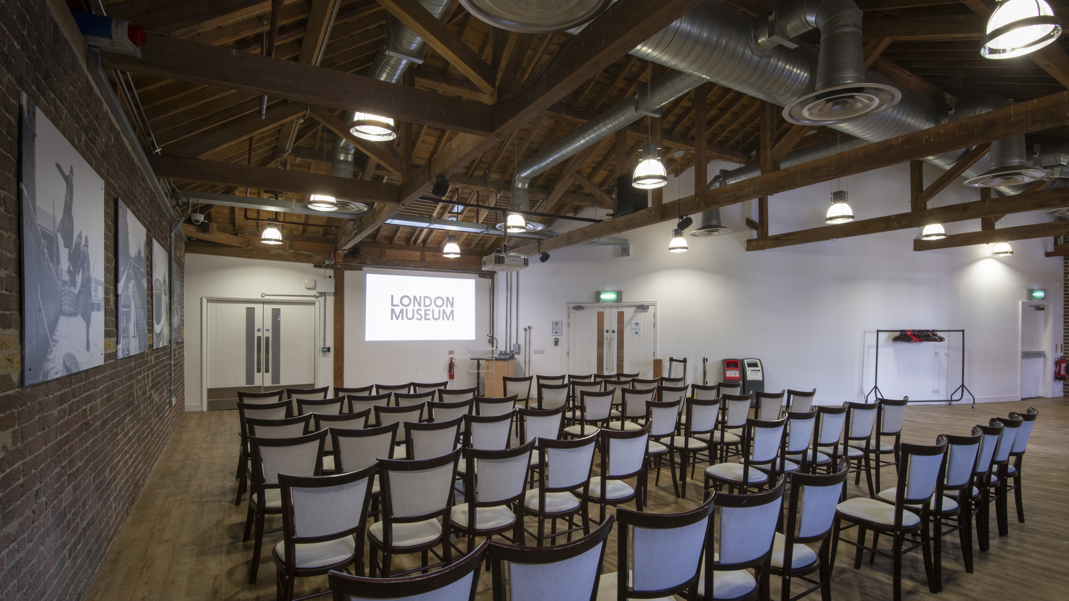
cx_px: 536
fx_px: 482
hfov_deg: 95.9
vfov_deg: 63.7
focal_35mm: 17
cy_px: 335
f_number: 16
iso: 125
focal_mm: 16
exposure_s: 2
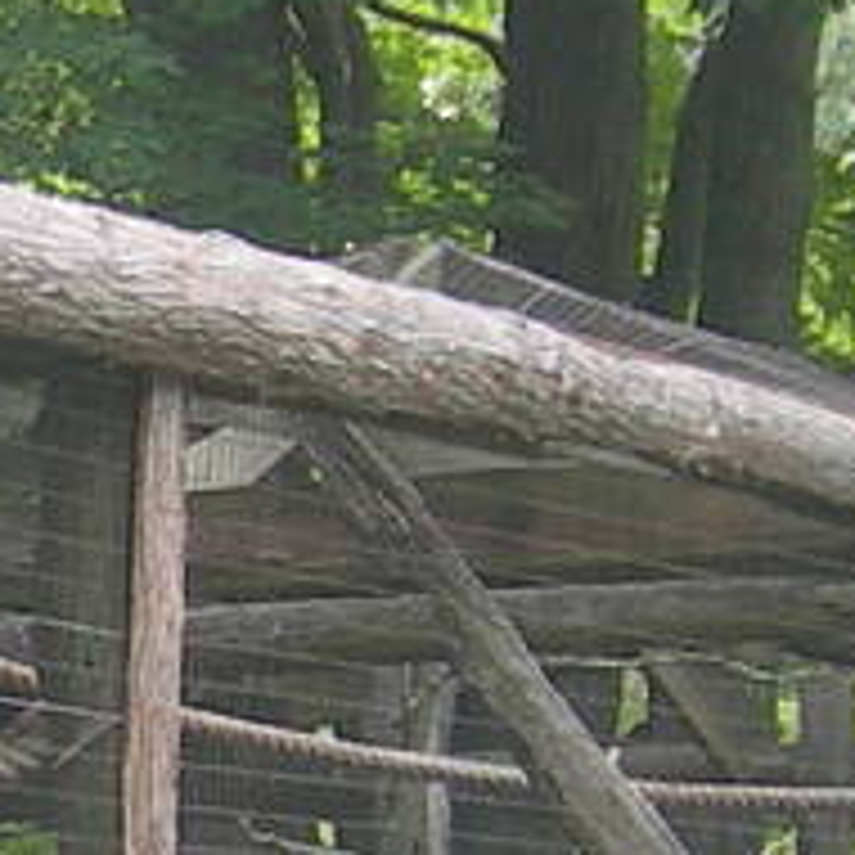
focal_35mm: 283
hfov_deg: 6.0
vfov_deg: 6.1
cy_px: 1094
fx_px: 7908
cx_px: -1094
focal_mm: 7.8
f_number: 2.8
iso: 50
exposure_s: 1/89.3
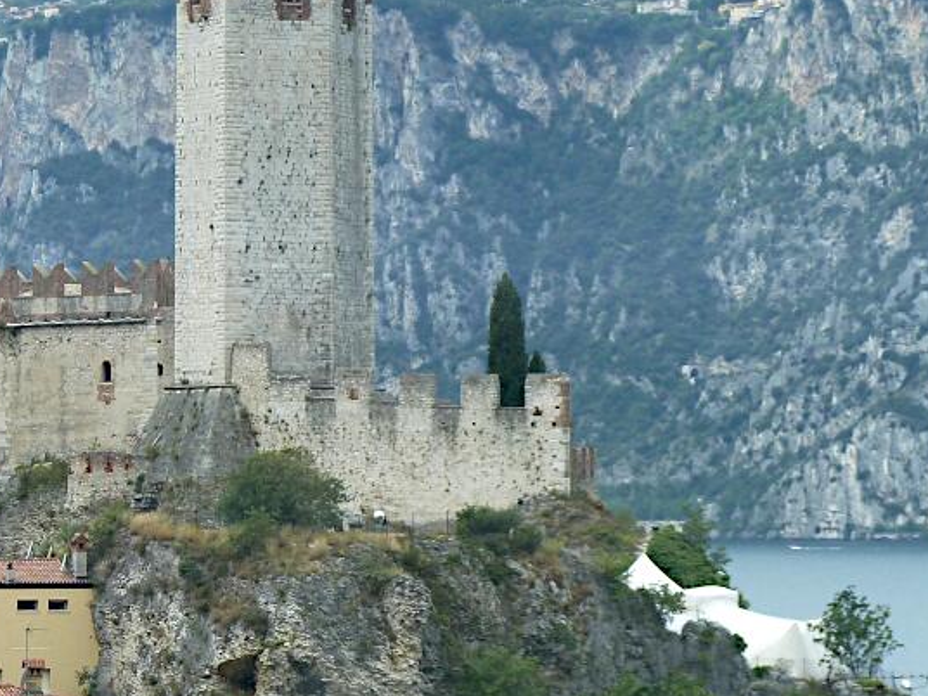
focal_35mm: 233
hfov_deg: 8.5
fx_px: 6246
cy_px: 606
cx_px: 102
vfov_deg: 6.4
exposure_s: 1/250
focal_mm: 17
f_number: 4.3
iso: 80
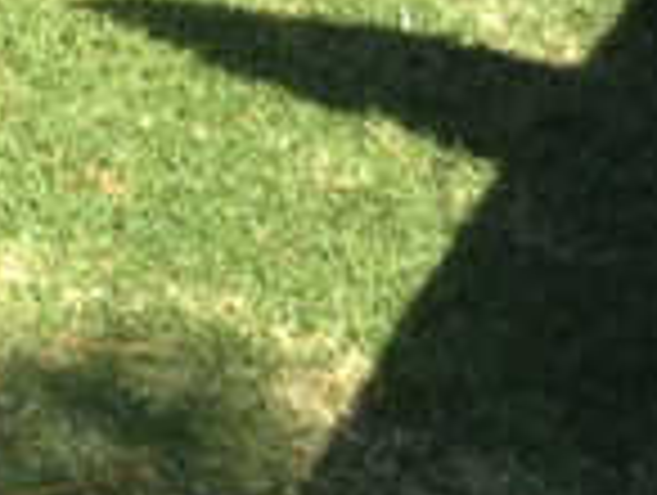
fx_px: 3498
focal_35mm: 184
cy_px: -706
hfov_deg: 10.5
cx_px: -248
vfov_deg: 7.5
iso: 50
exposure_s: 1/789
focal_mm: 4.28
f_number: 2.4
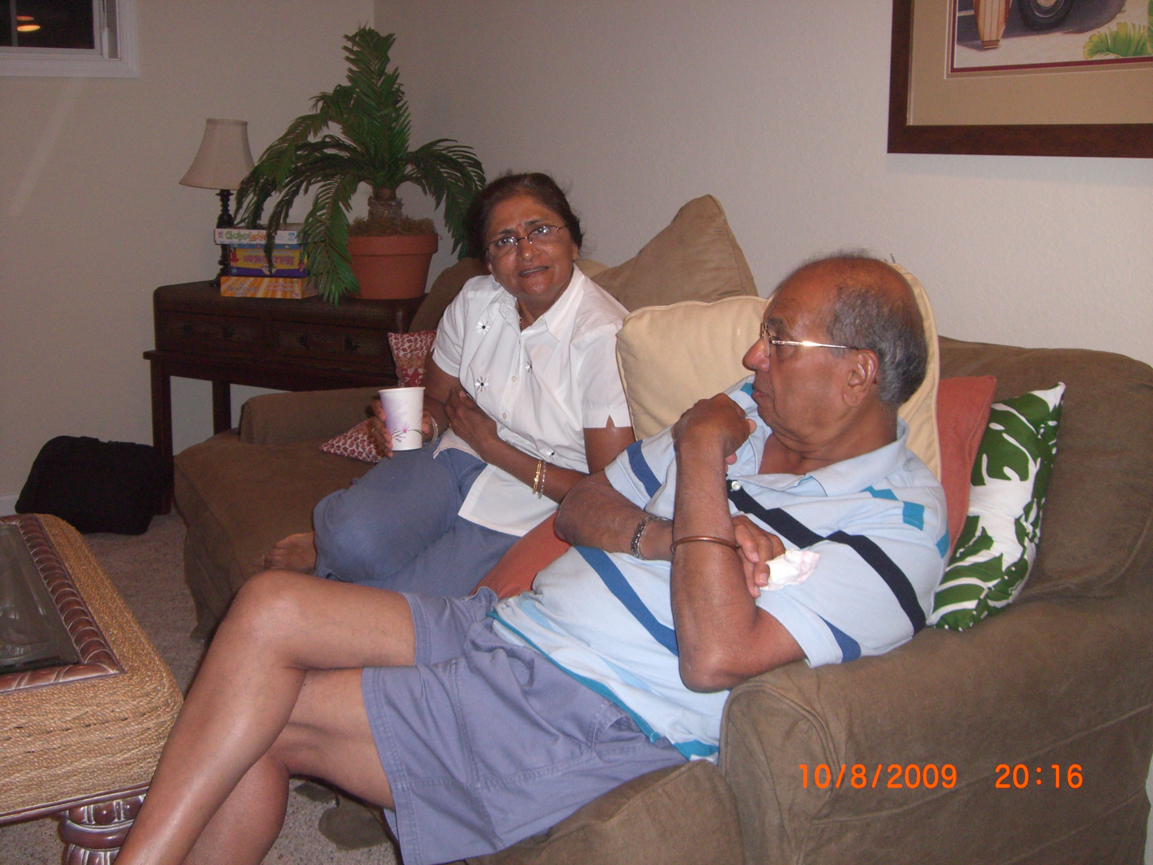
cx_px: 576
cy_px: 432
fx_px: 1266
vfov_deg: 37.7
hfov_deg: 49.0
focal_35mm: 38
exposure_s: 1/60
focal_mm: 6.2
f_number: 2.7
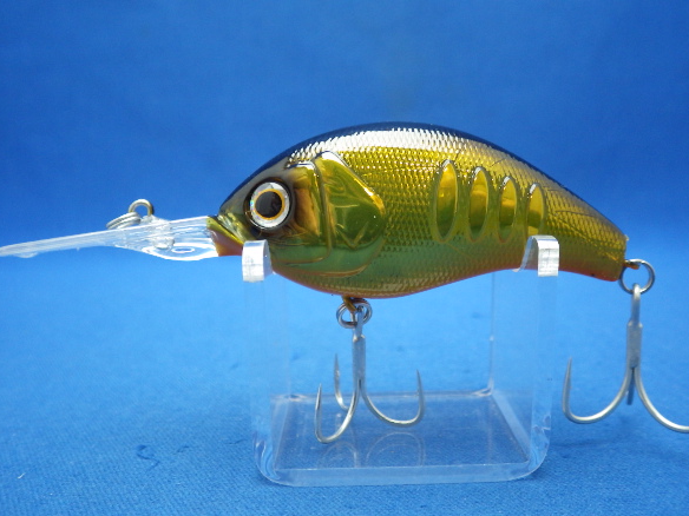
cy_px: 254
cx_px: 348
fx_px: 677
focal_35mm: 34
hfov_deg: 54.0
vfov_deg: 41.8
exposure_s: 1/45
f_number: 2.3
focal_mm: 5.5
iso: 320
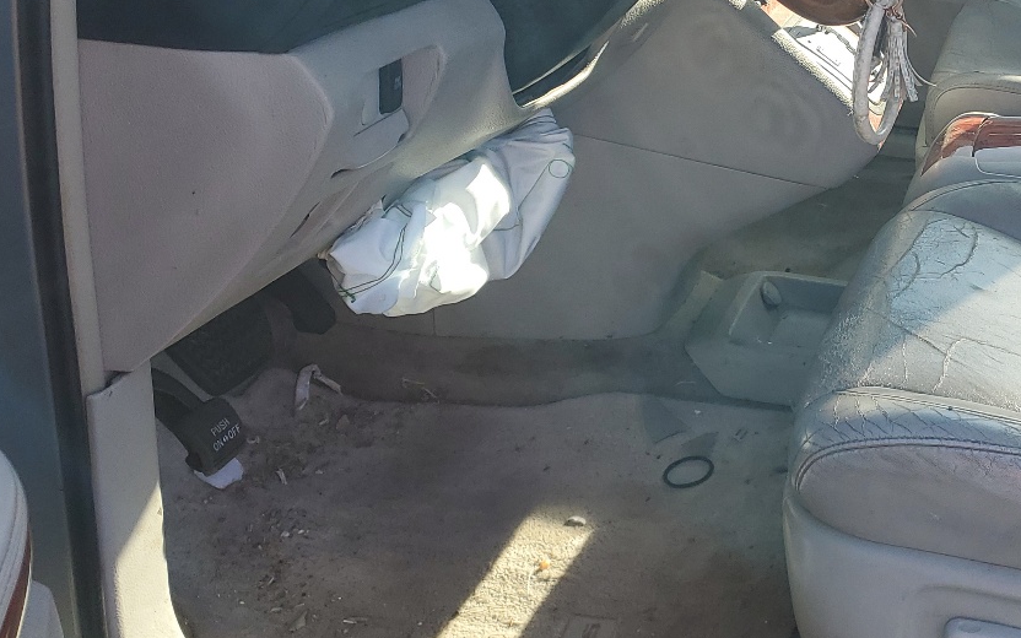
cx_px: 907
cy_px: 202
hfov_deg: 36.0
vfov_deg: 24.3
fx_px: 1475
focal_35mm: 53
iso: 50
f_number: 1.5
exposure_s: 1/625
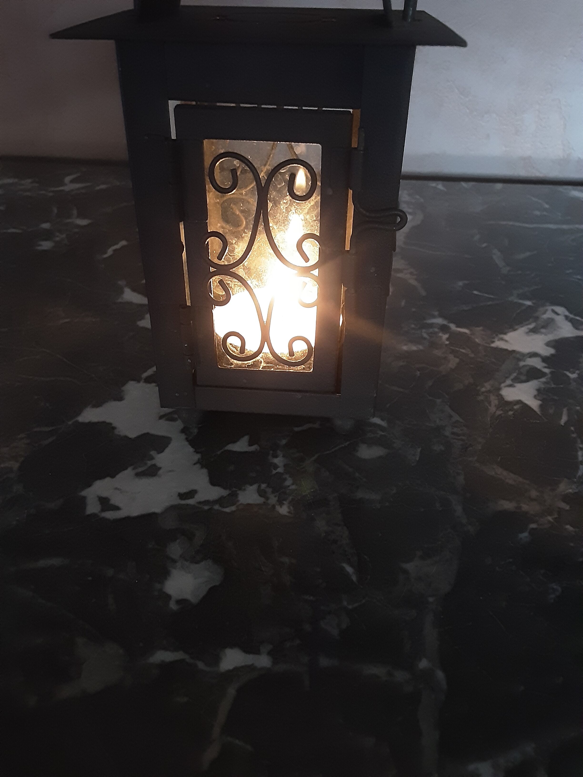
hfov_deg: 49.7
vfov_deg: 63.4
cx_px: 292
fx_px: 629
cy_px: 388
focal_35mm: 28
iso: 400
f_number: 1.9
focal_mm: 2.9
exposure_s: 1/20
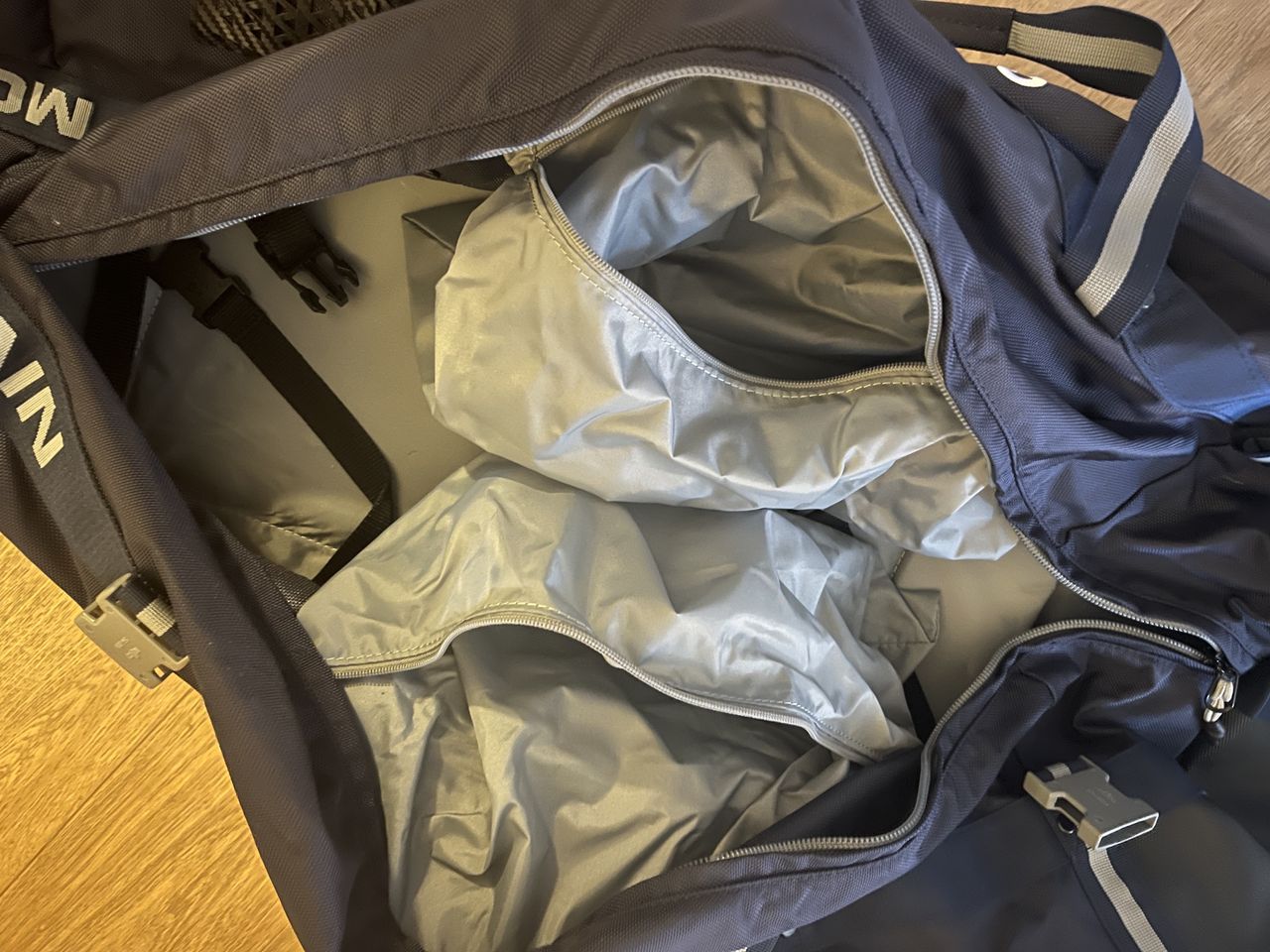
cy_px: 476
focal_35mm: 26
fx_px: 954
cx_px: 635
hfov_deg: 67.3
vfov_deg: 53.1
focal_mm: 5.1
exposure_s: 1/9
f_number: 1.6
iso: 640
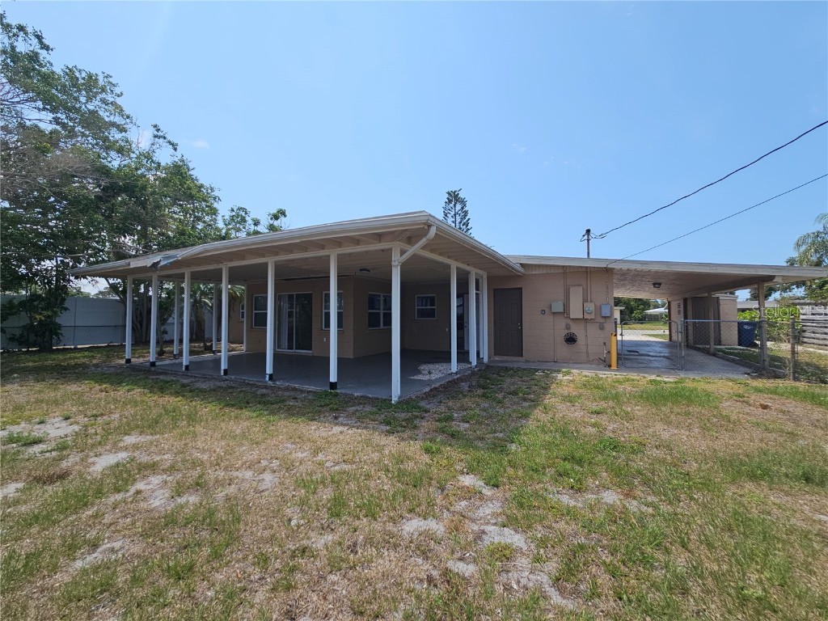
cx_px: 414
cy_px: 310
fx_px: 311
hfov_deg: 106.2
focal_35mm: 13
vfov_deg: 89.9
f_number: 2.2
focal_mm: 2.2
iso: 50
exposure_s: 1/2664
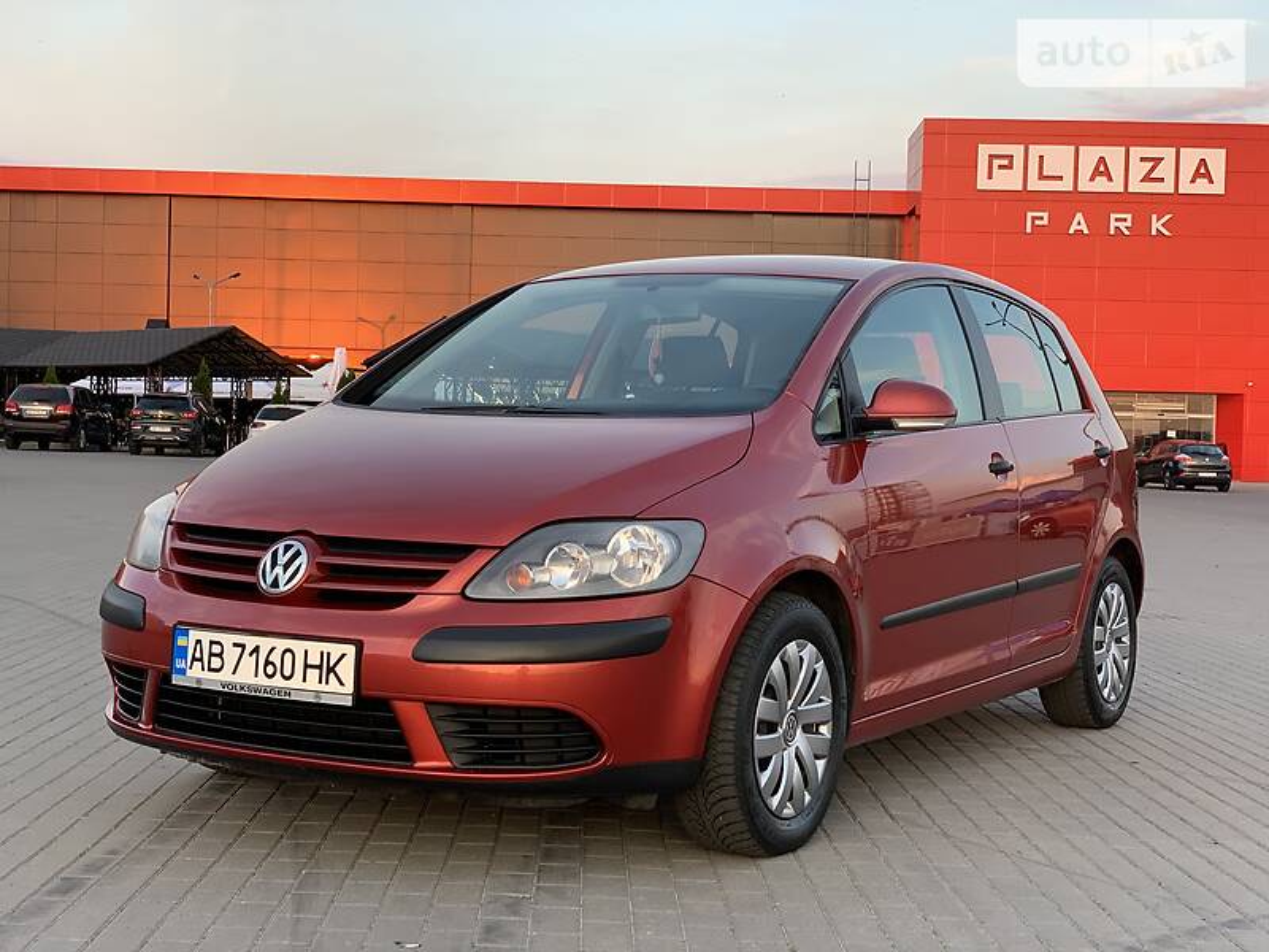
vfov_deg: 28.0
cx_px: 634
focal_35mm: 52
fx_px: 1906
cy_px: 476
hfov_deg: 36.8
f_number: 2.4
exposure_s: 1/122
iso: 50
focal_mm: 6
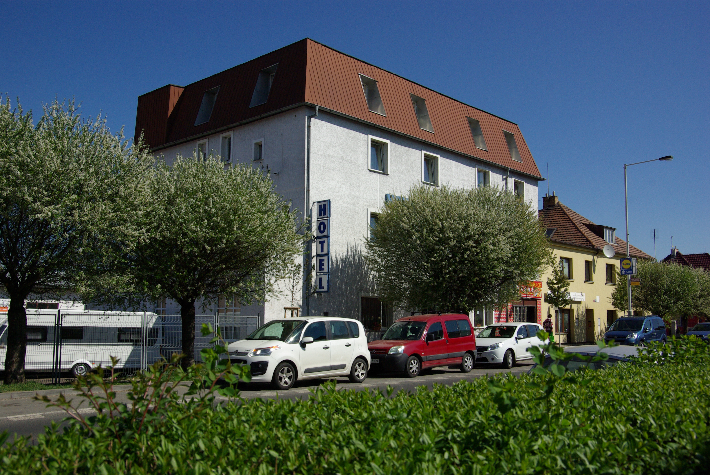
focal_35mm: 36
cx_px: 355
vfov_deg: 37.0
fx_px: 711
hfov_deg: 53.1
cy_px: 238
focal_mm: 24
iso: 400
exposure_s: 1/1000
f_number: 9.5
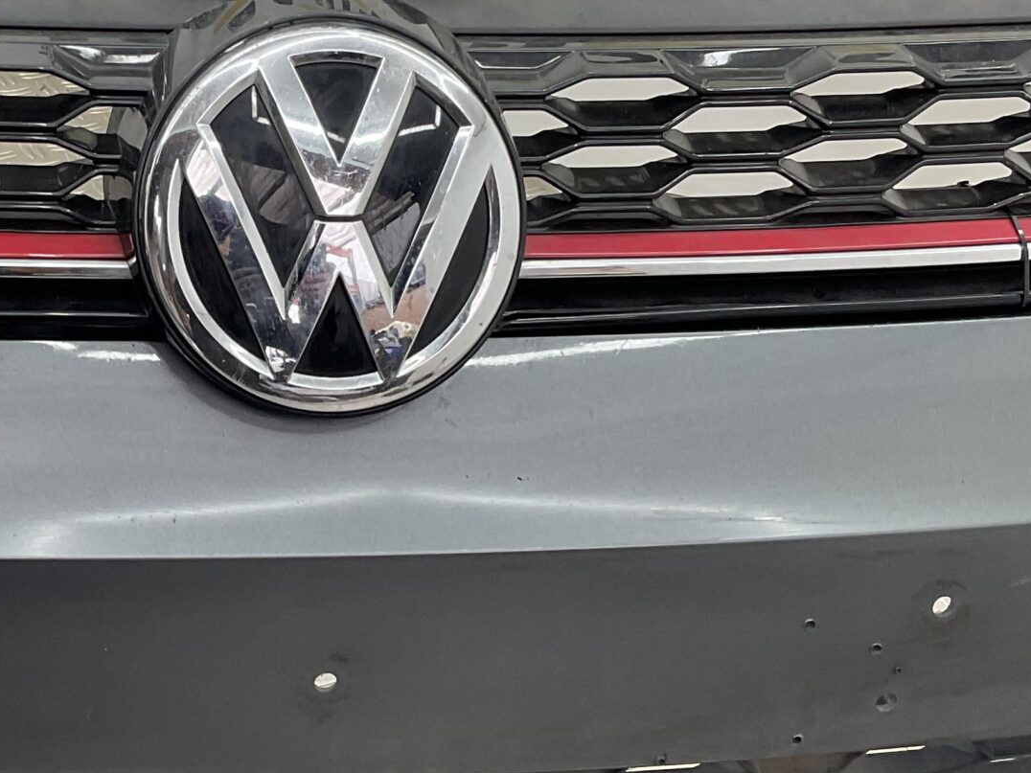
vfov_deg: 21.3
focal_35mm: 69
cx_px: 252
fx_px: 2055
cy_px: 383
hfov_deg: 27.8
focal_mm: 3
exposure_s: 1/100
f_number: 1.8
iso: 40
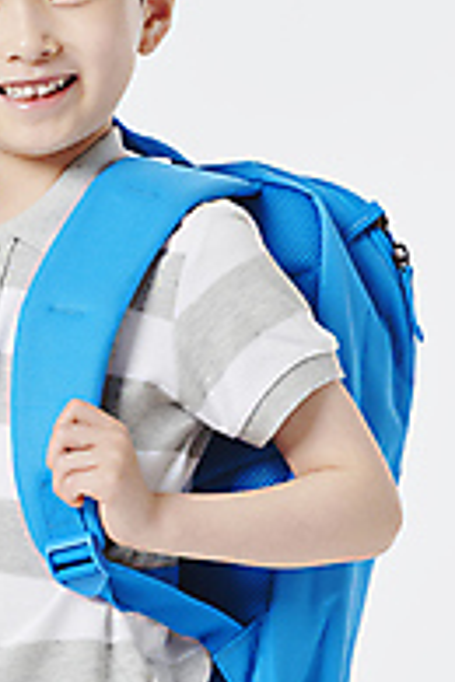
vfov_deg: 6.9
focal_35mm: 297
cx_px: 138
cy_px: 378
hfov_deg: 4.6
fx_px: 5630
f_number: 11
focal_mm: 145
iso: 100
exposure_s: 1/125
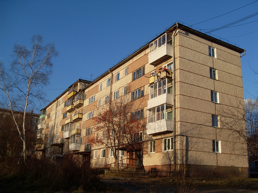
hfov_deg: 50.1
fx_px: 276
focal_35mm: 37
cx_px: 129
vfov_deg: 38.7
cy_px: 96
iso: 80
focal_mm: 6.3
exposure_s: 1/250
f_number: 7
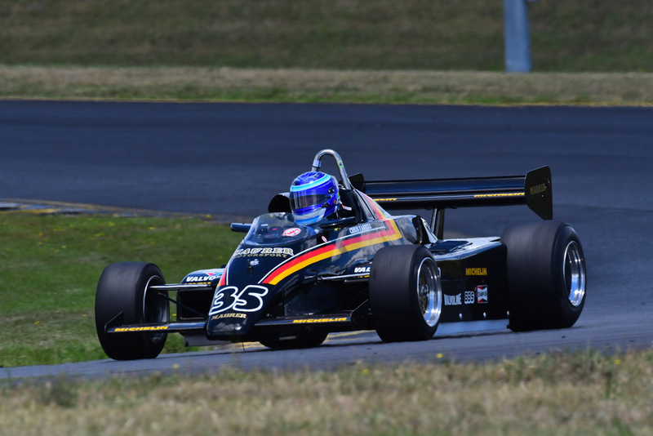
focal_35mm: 690
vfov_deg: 2.0
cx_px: 326
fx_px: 12520
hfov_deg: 3.0
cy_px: 218
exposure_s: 1/640
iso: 400
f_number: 10
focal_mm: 460
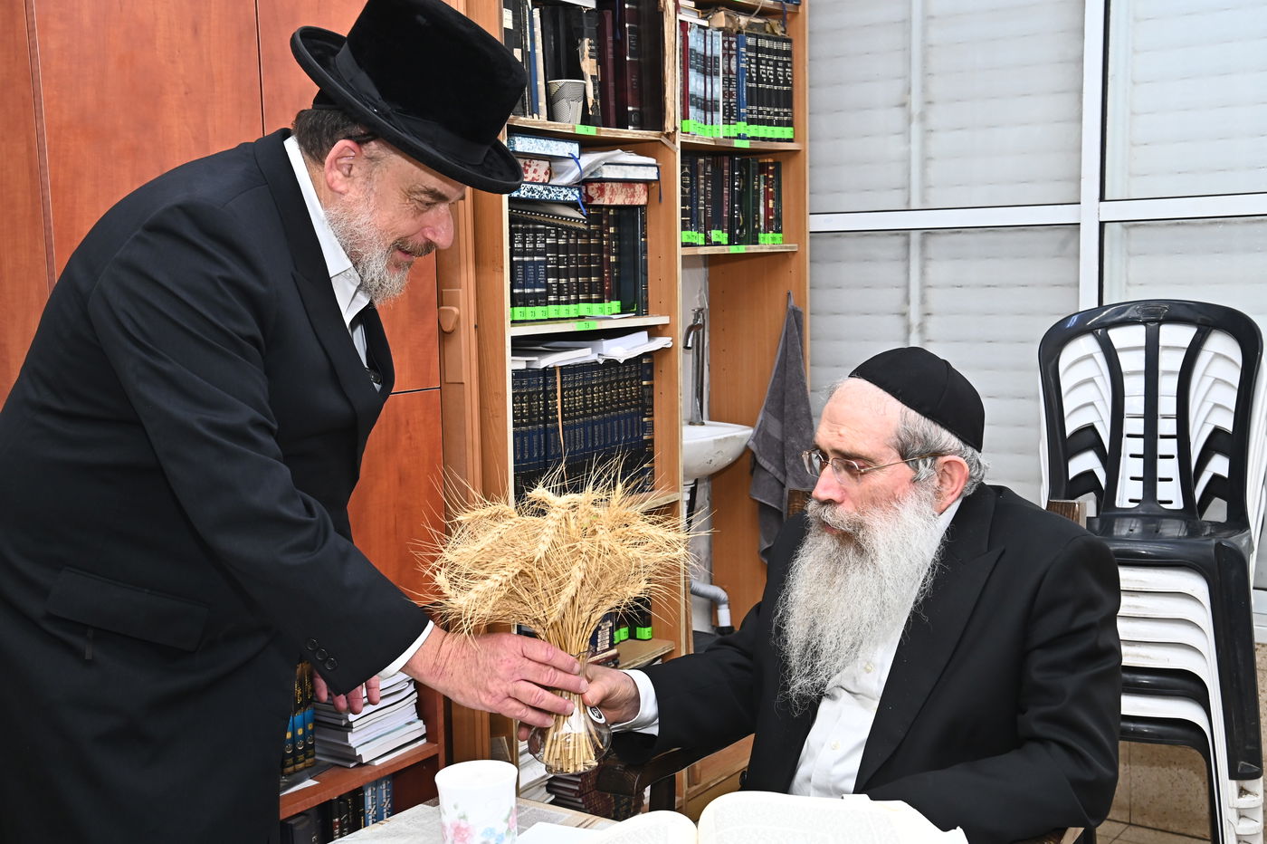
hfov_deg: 41.1
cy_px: 422
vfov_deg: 28.0
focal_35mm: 48
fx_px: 1688
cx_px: 634
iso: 1600
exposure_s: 1/200
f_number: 9
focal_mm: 48
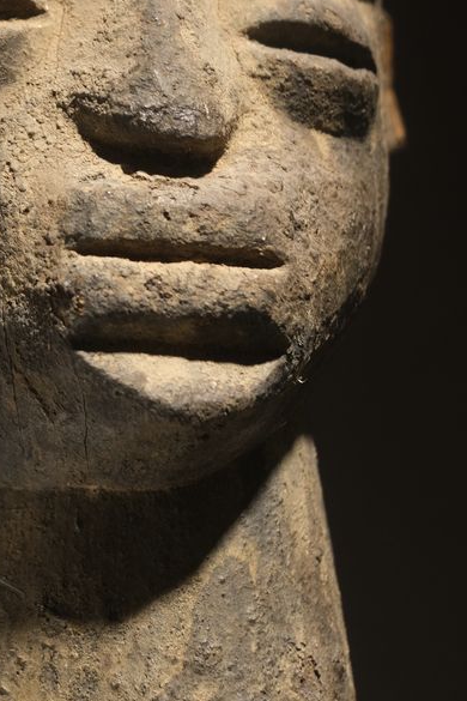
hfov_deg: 15.3
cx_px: 10
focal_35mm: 88
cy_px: 120
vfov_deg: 22.7
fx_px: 1712
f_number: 4.5
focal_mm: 27
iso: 800
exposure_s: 1/58
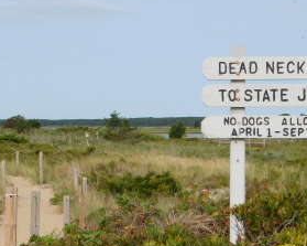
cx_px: 94
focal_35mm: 150
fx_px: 1362
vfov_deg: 10.3
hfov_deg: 12.8
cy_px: 158
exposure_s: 1/800
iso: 125
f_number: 4.2
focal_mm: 11.7
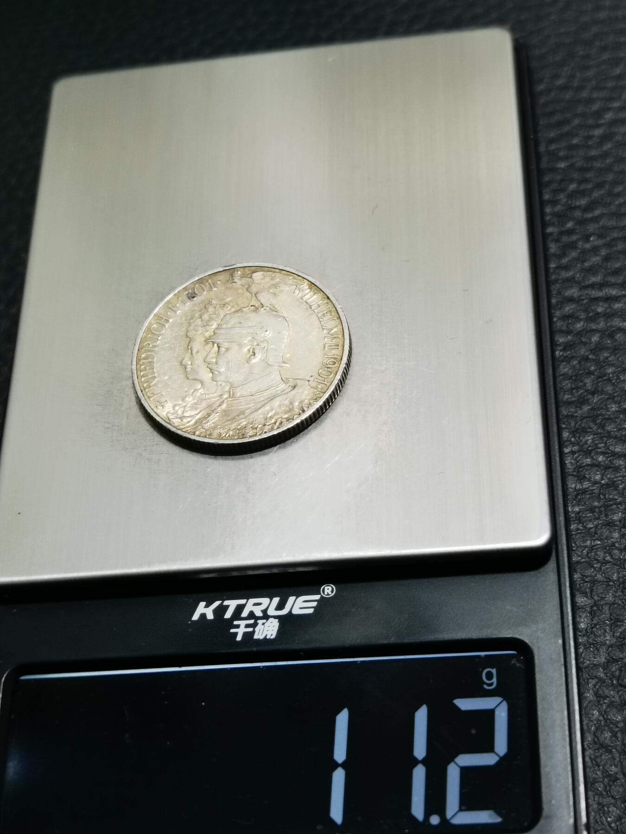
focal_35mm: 57
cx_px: 313
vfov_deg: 33.8
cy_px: 417
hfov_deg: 25.7
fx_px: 1374
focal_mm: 6.67
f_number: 1.9
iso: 125
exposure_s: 1/100
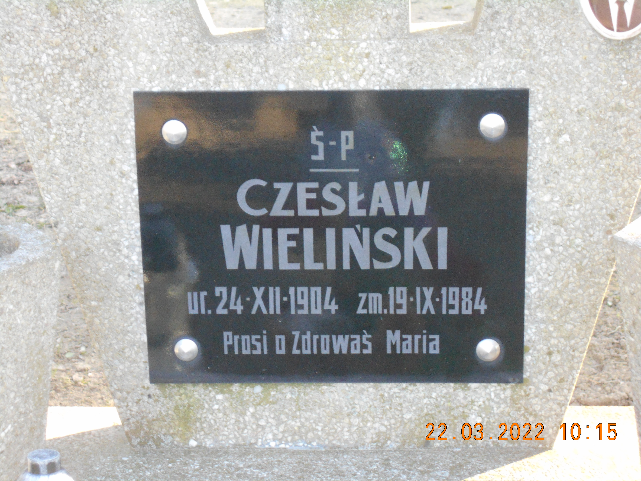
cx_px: 320
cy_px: 240
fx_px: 1833
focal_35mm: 99
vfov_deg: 14.9
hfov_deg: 19.8
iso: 560
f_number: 5.5
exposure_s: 1/60
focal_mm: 17.6
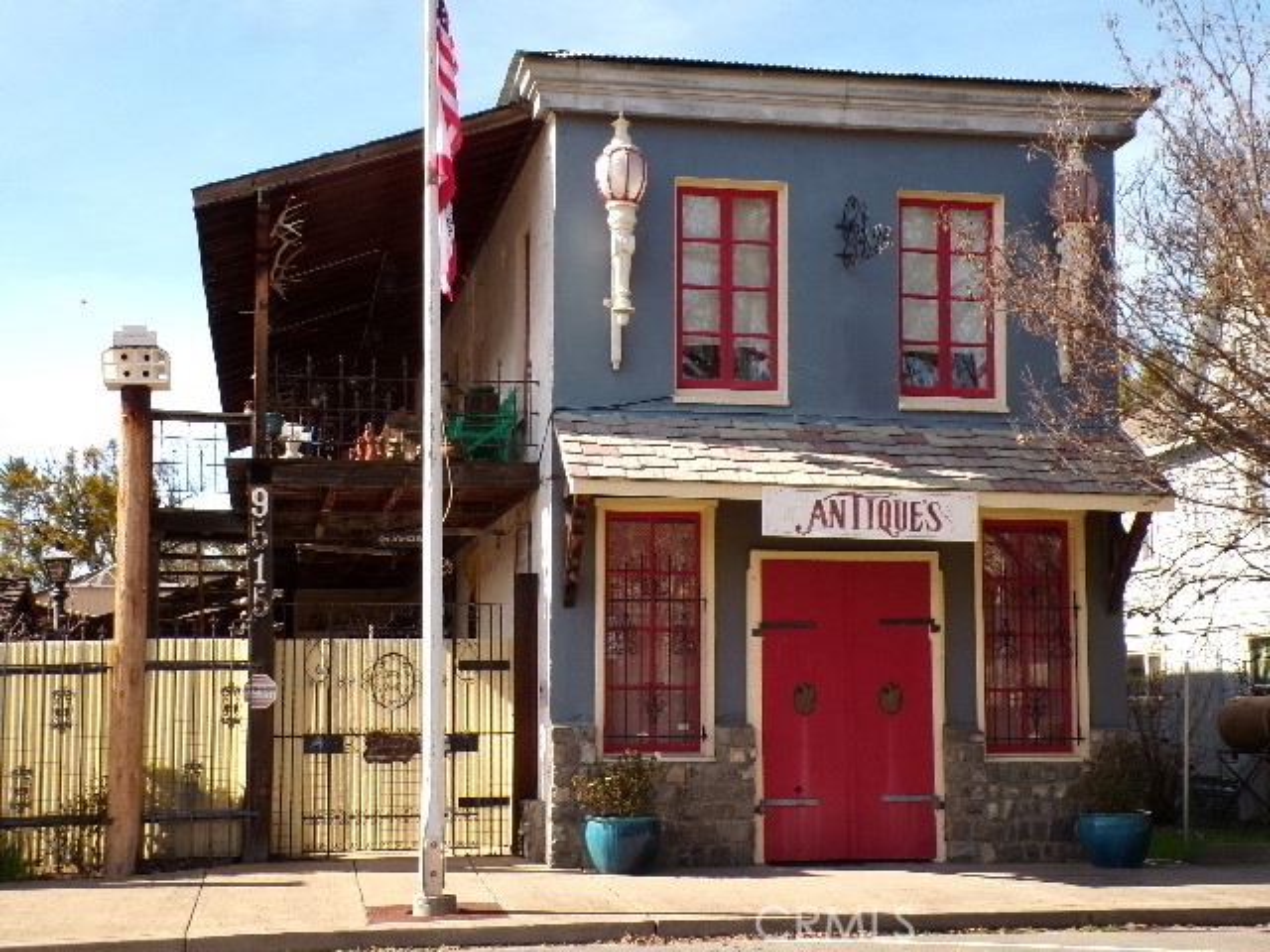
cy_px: 476
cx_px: 635
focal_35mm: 49
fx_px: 1798
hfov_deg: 38.9
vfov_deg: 29.7
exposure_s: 1/180
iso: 100
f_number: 5.3
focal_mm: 8.7
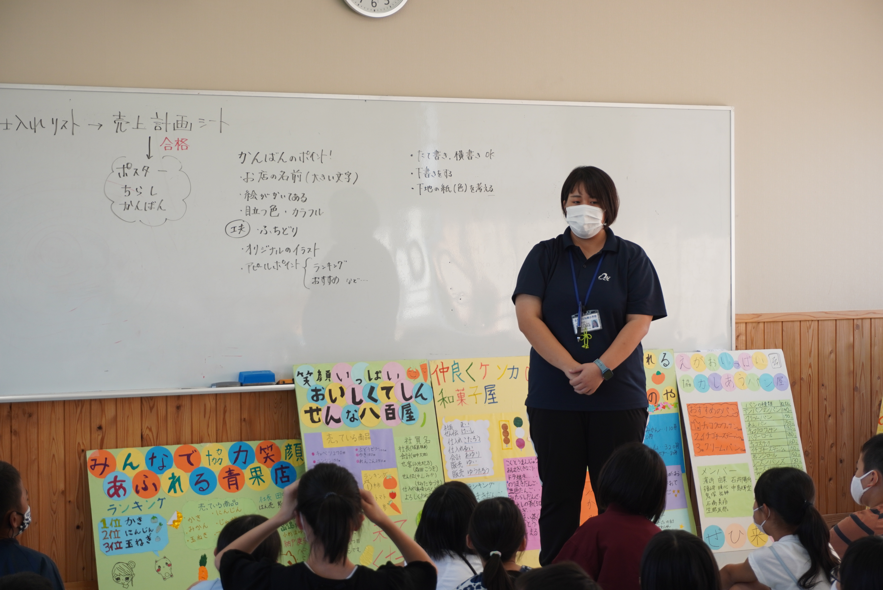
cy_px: 295
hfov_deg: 27.5
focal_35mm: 74
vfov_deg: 18.6
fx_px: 1804
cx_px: 442
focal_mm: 49
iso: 250
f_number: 5.6
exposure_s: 1/100
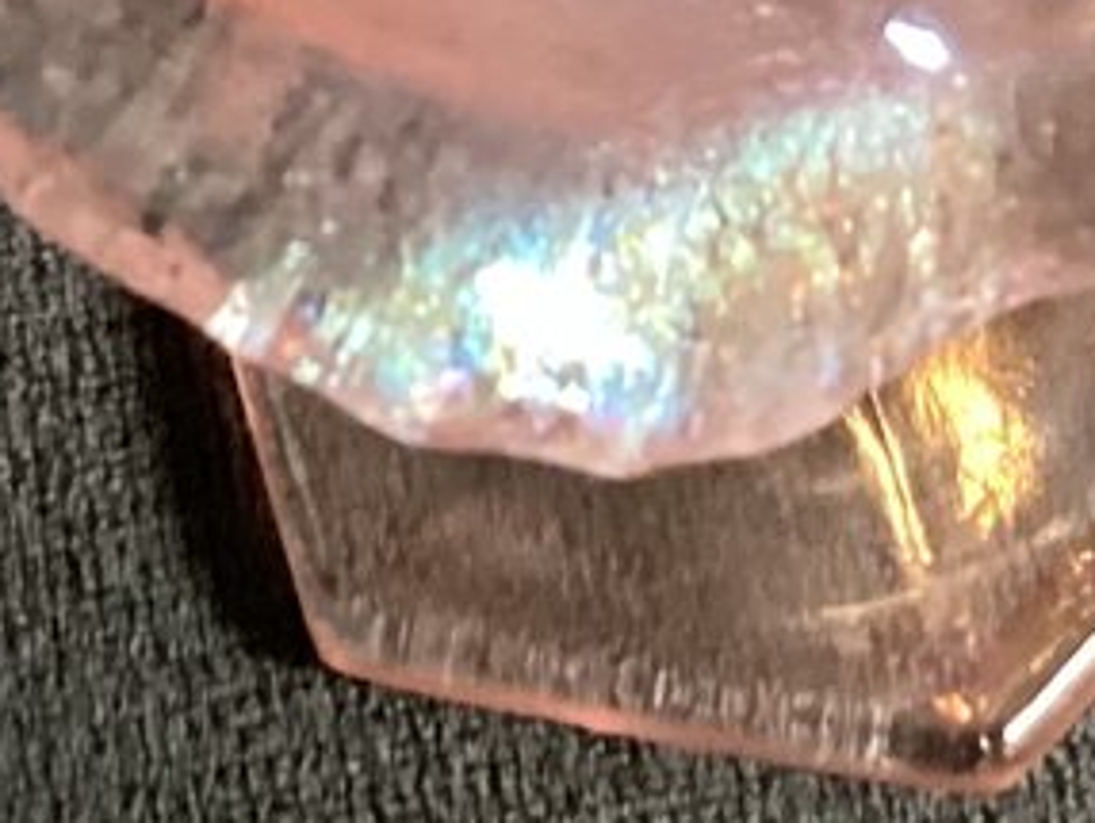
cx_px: 794
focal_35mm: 164
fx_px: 5192
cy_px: -1208
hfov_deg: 12.0
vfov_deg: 8.3
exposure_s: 1/40
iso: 320
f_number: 2.4
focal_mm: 3.3
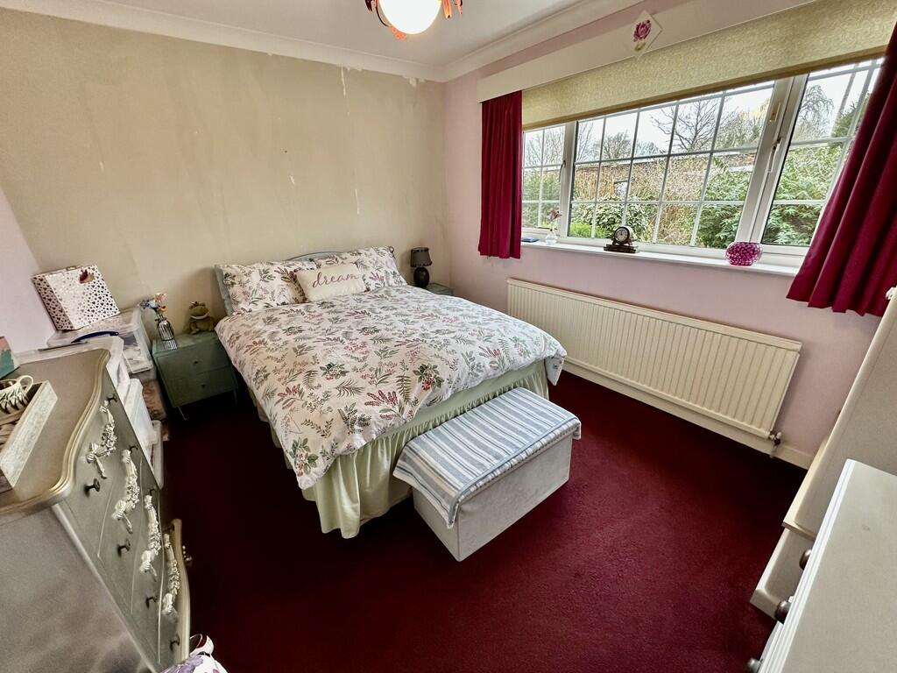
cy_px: 336
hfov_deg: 102.1
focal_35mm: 14
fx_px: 363
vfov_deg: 85.7
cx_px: 448
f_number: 2.2
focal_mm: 2.22
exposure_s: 1/100
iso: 160
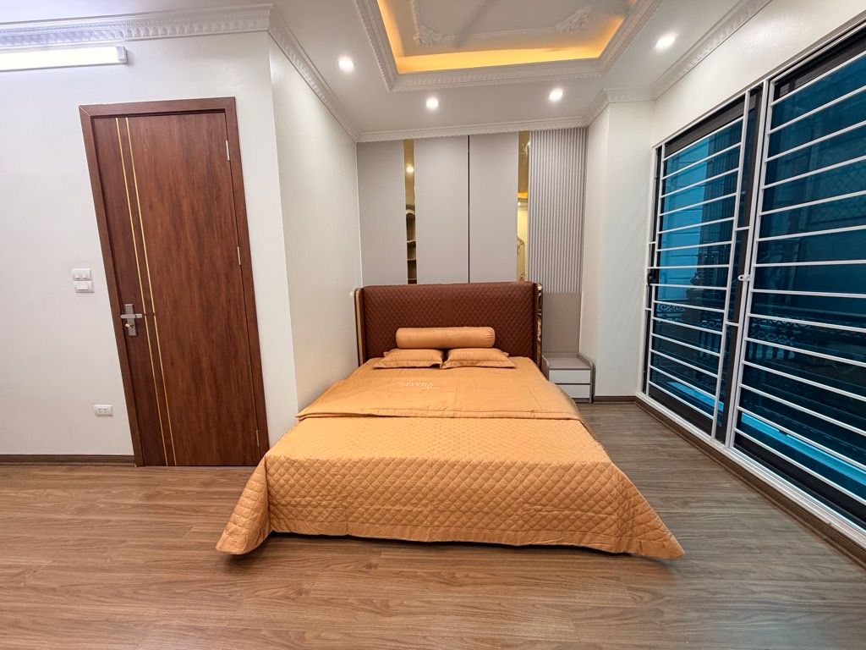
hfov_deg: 102.1
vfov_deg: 85.7
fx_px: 350
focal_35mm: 14
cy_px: 325
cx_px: 433
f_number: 2.2
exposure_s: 1/100
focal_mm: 2.22
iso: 250
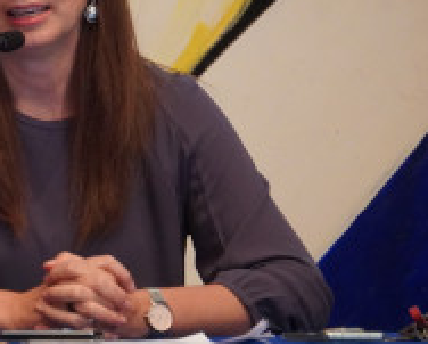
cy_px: 64
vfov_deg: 2.2
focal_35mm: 706
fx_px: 8957
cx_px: -20
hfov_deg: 2.7
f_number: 6.3
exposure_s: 1/50
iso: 6400
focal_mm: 210
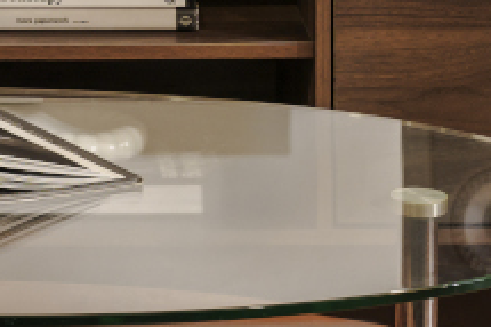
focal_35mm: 279
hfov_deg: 7.3
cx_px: -66
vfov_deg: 4.9
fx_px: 3802
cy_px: -238
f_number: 3.5
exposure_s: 1/30
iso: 160
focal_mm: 50
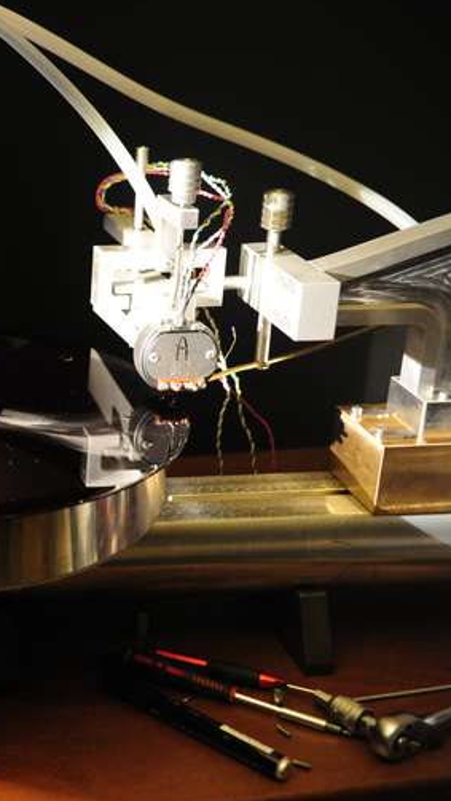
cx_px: -147
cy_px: 398
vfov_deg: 37.2
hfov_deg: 19.7
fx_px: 1189
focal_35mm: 56
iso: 6400
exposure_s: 1/30
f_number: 2.8
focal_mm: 35
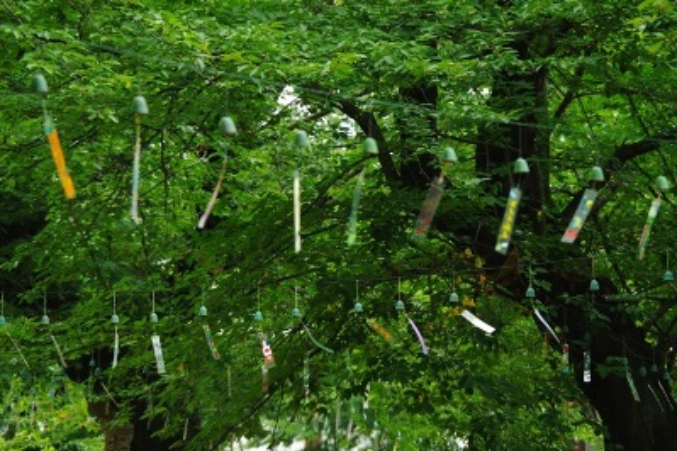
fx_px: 3798
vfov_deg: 6.8
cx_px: 338
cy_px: 226
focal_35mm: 202
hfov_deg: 10.2
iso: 400
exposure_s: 1/100
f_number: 5.6
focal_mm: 135
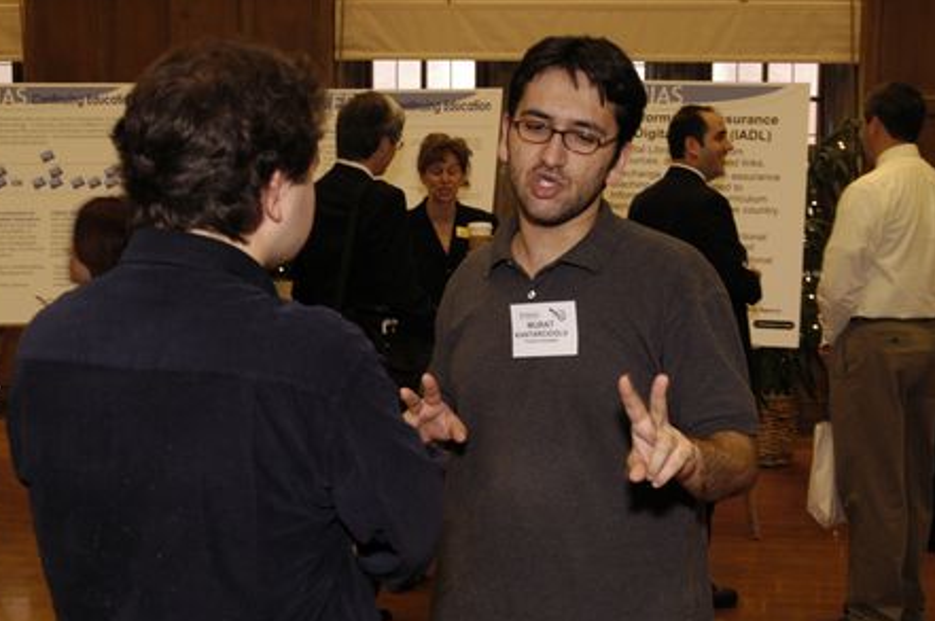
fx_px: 1545
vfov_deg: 22.7
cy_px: 333
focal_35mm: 60
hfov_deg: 33.6
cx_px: 430
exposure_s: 1/50
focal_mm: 35
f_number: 5.6
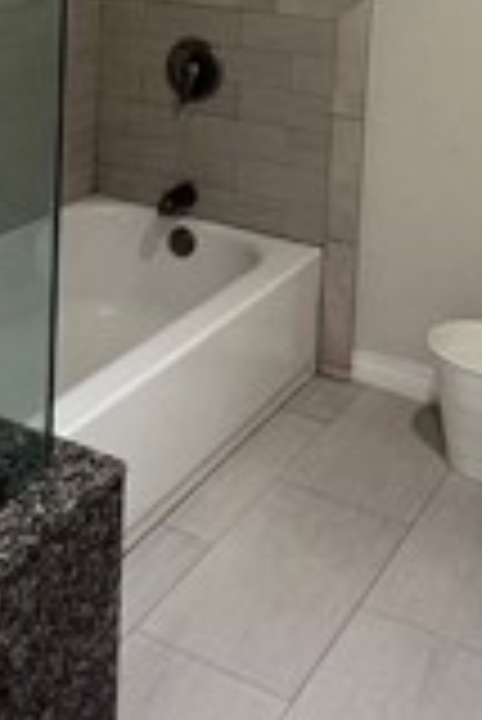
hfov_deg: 24.7
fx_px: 1082
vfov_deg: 32.7
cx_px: 99
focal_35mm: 54
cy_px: -54
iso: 160
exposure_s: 1/60
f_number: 1.8
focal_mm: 1.57
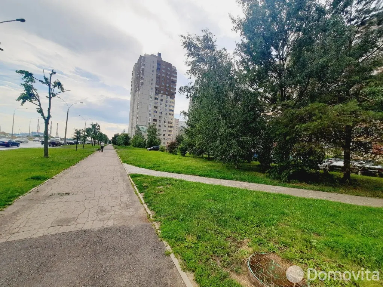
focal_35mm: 13
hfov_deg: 106.2
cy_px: 144
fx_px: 144
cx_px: 192
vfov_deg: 89.9
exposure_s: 1/1145
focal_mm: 1.74
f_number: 2.2
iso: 40
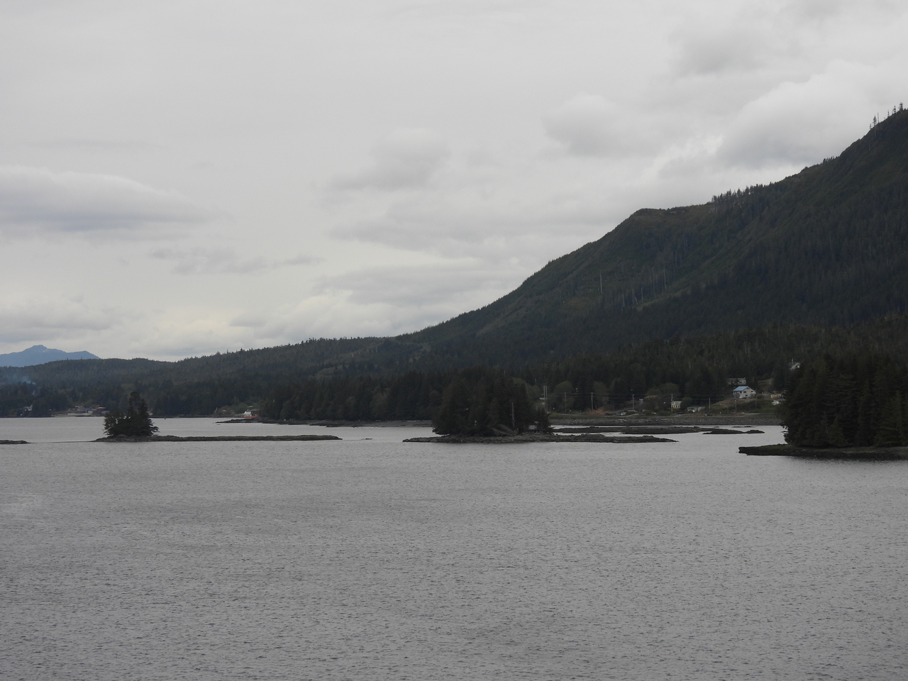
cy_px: 340
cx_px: 454
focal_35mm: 95
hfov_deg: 20.7
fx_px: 2492
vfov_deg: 15.6
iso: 100
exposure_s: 1/400
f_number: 4
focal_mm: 17
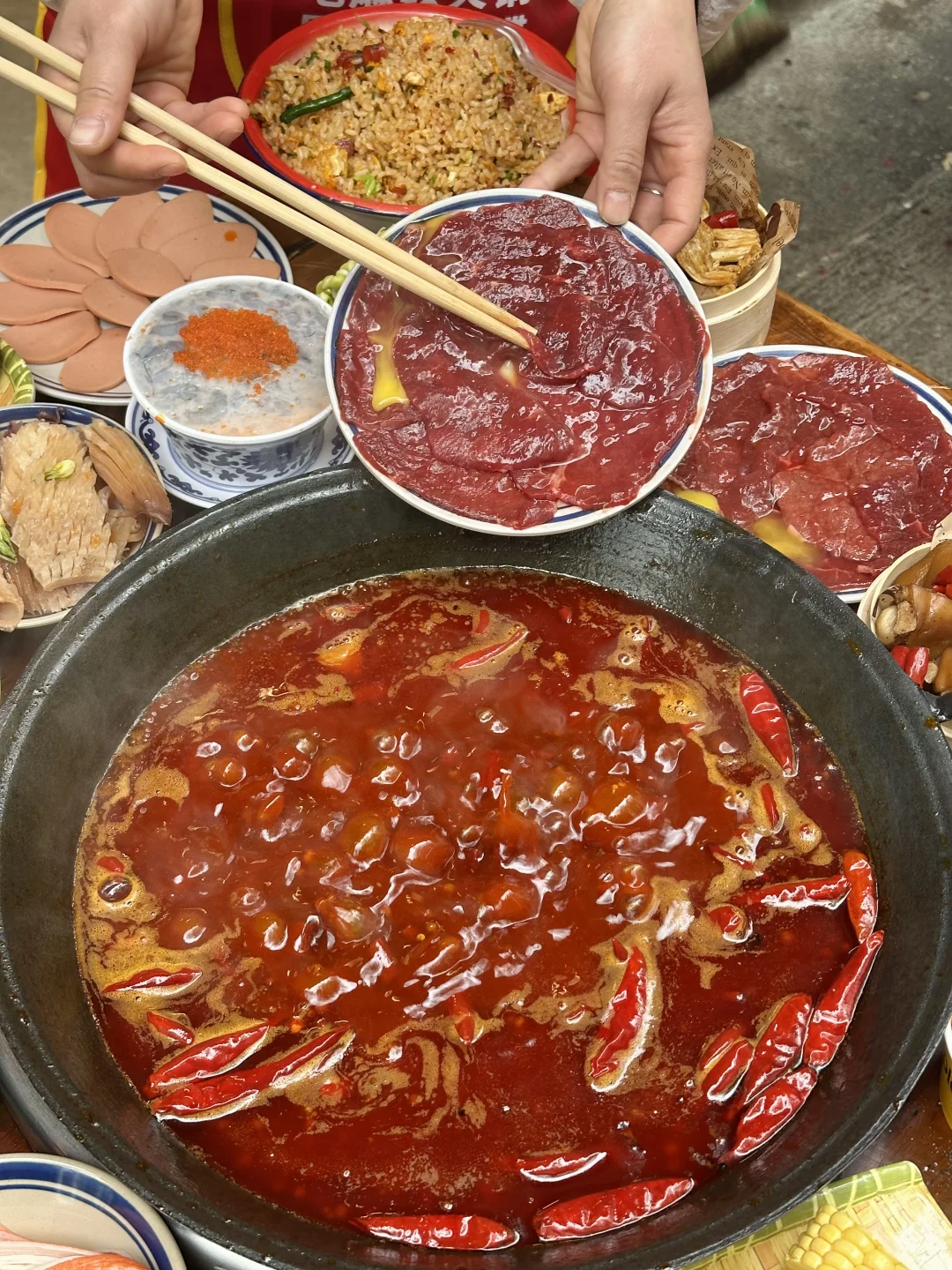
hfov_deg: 30.3
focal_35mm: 48
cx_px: 476
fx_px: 1760
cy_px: 635
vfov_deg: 39.7
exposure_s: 1/110
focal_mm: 6.86
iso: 80
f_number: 1.78
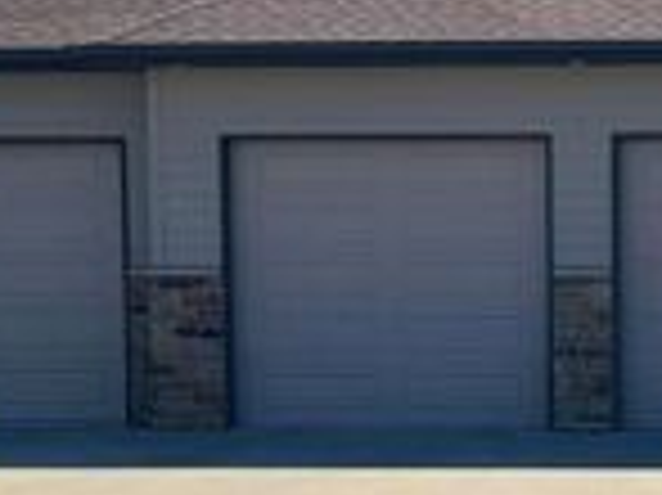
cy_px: 529
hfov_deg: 12.0
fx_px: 3115
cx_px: 707
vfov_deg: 9.0
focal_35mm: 163
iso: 64
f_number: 1.78
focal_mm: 6.76
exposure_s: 1/5848
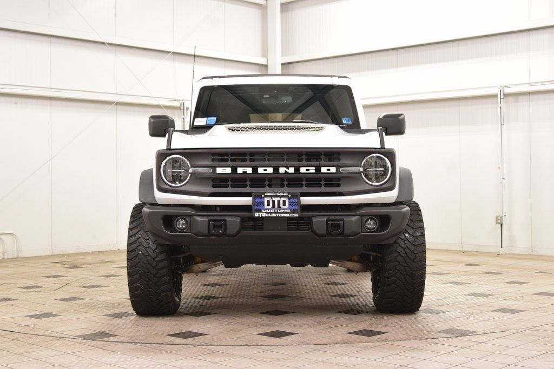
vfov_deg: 25.1
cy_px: 184
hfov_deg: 36.9
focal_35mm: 54
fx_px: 831
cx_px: 277
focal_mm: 36
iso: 1250
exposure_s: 1/30
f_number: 7.1
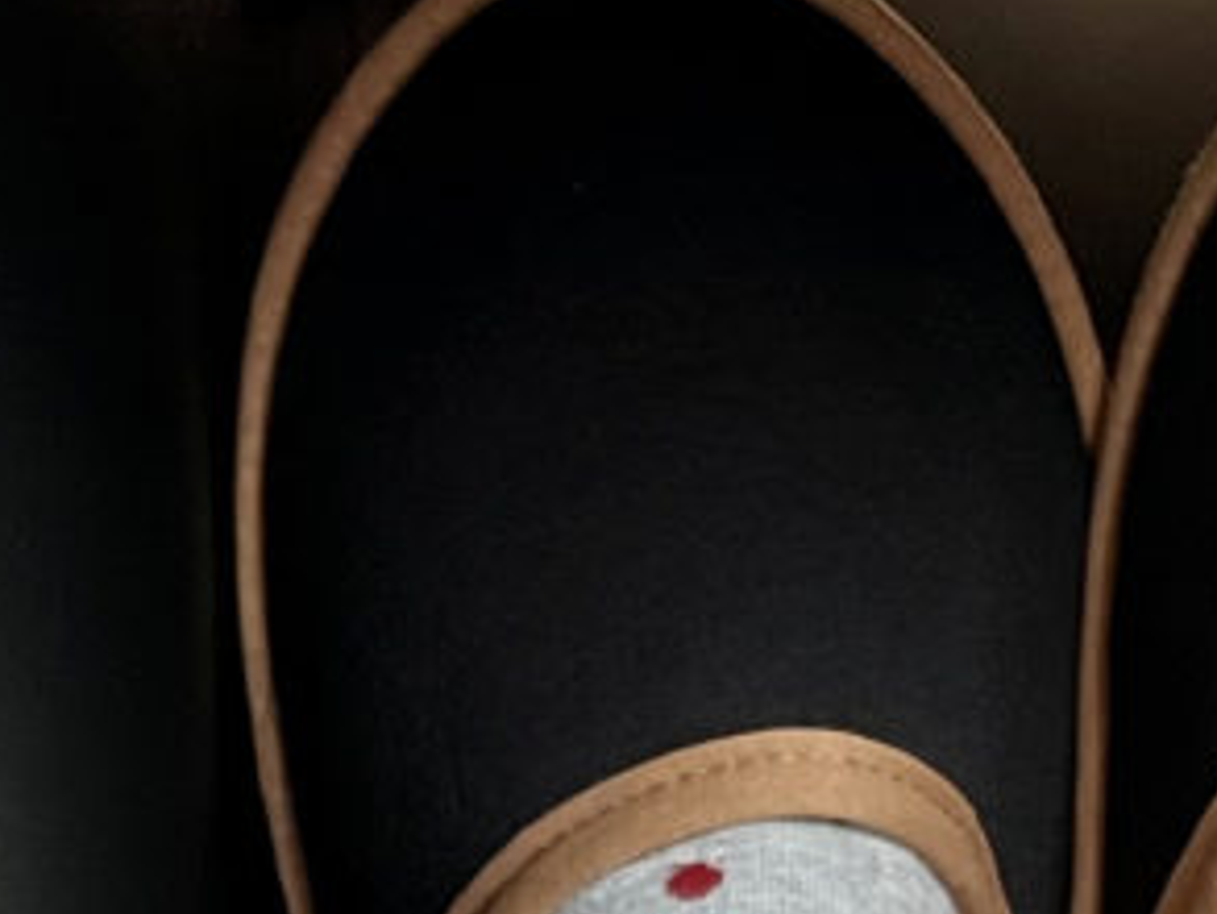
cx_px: 864
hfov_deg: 14.8
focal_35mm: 133
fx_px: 4678
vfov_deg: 11.1
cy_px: 825
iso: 640
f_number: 1.5
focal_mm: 5.7
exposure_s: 1/36
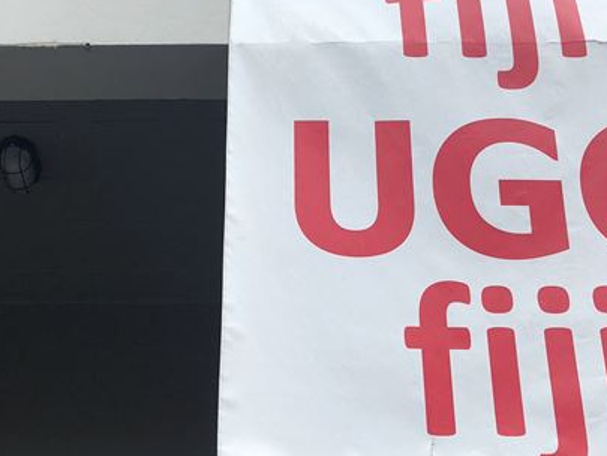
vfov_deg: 24.5
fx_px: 1035
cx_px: 262
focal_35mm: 59
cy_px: 110
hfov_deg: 32.6
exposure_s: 1/1919
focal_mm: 3.99
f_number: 1.8
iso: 20
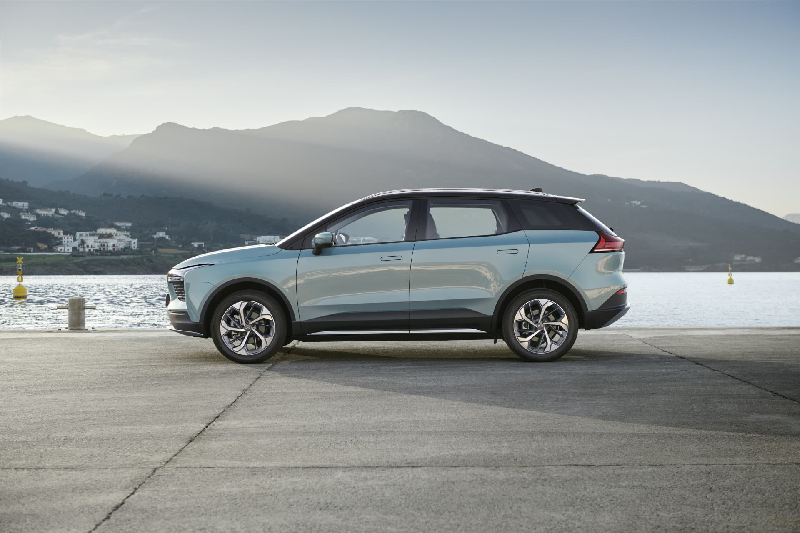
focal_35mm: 52
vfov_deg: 26.0
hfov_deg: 38.2
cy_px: 266
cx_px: 400
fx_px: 1155
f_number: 4.5
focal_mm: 52
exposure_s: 1/125
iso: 64
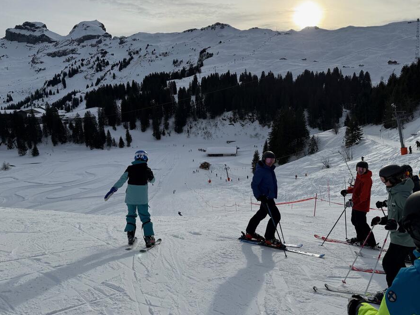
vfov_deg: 49.6
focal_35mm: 28
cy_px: 134
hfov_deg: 63.3
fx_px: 340
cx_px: 228
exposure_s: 1/10309
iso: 100
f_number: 1.78
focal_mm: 6.76
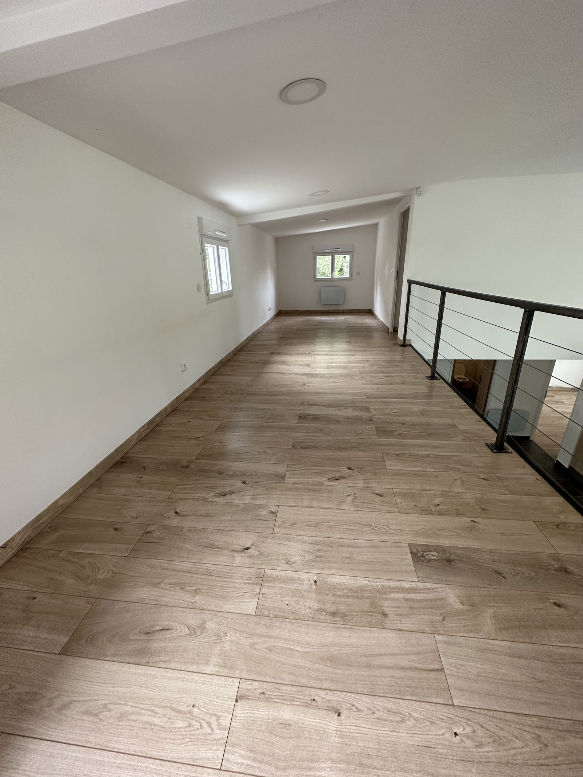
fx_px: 314
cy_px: 388
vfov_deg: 102.1
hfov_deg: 85.7
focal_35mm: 14
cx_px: 292
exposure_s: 1/99
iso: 200
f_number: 2.2
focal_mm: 2.22
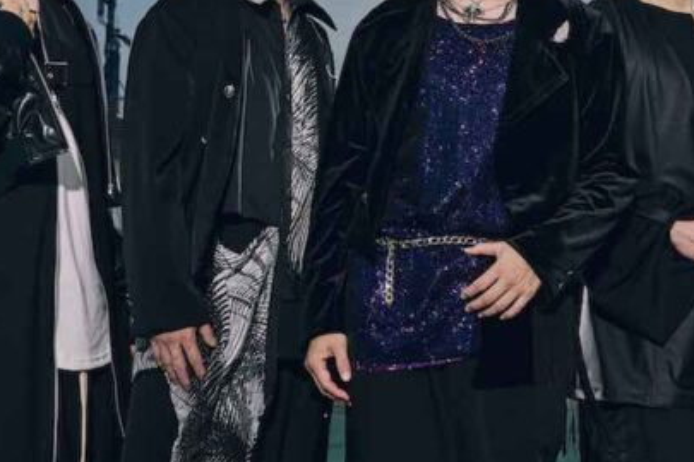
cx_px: 485
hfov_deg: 27.8
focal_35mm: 72
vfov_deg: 18.7
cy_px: 67
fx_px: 1388
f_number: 5.6
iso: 125
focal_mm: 38
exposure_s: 1/1250
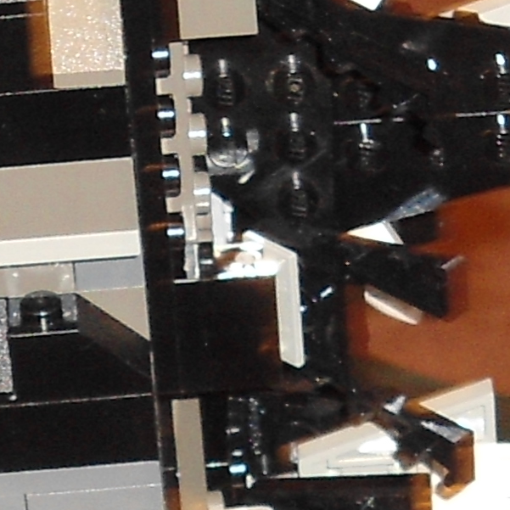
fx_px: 5201
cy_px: 454
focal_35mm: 312
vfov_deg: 5.6
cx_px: 373
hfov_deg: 5.6
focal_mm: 9.5
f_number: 3.9
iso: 100
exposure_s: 1/8
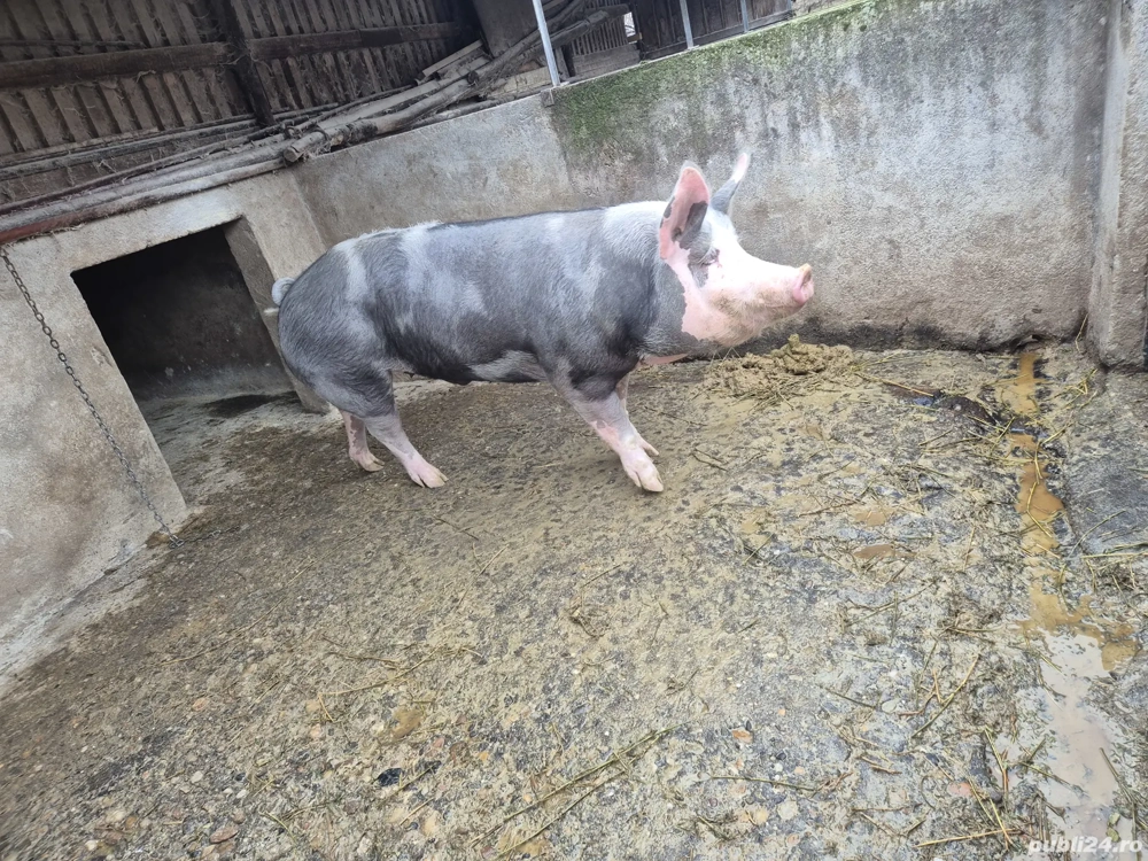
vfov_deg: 58.9
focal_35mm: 23
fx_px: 763
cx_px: 574
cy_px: 430
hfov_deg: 73.9
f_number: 1.8
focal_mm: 5.4
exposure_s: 1/100
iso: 125
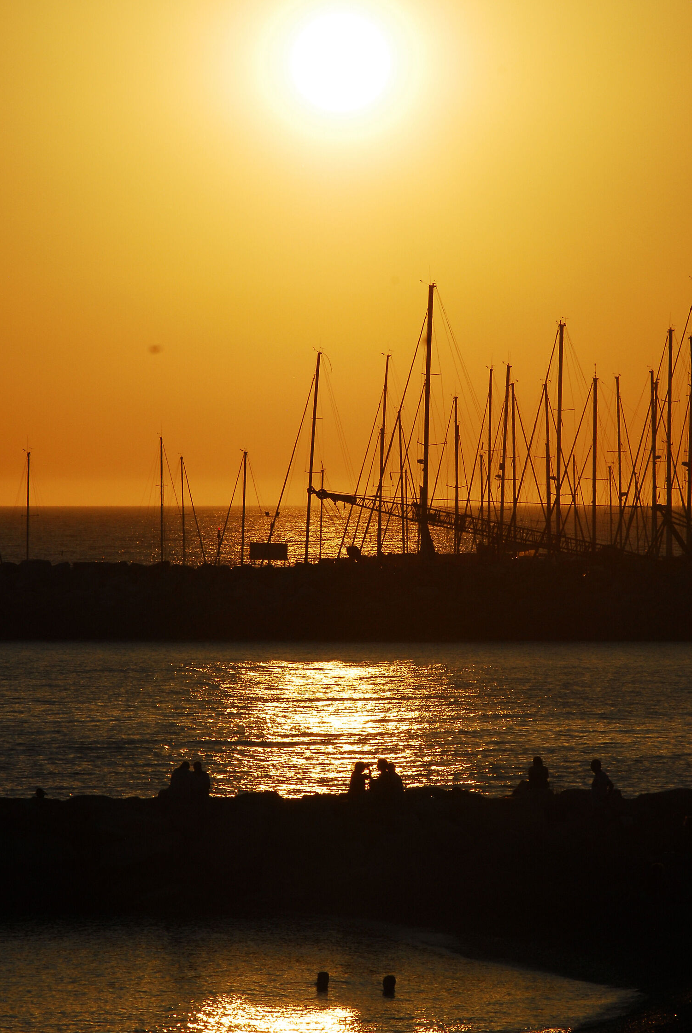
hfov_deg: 4.3
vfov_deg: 6.4
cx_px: 343
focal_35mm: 321
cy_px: 519
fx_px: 9226
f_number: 16
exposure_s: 1/1000
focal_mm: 200
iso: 320
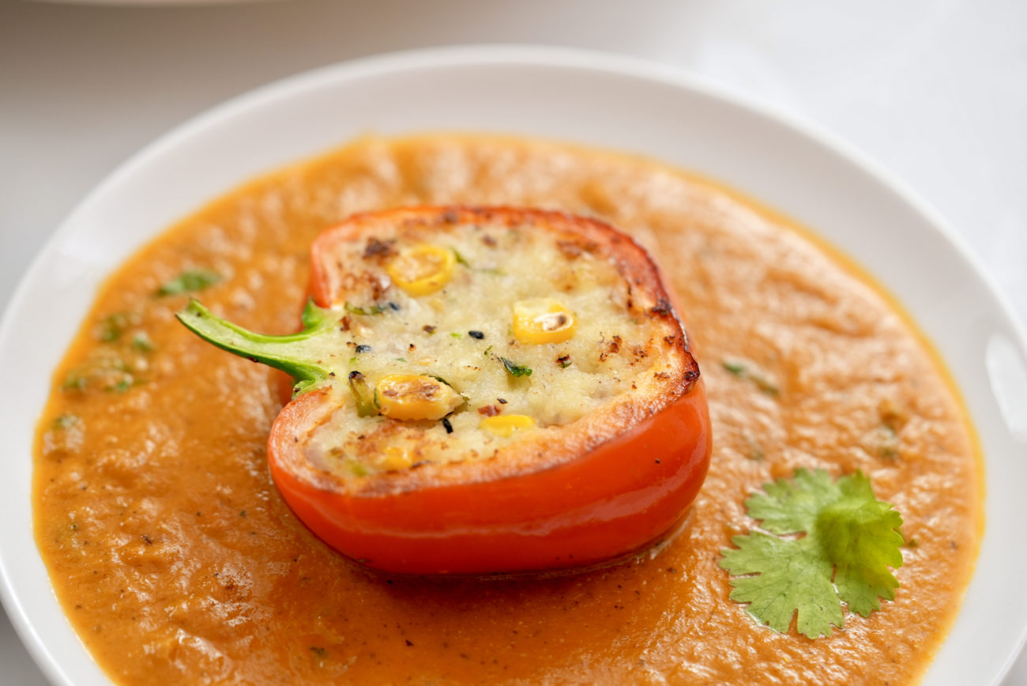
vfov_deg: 15.2
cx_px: 514
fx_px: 2569
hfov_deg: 22.6
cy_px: 343
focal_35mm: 90
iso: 400
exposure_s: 1/100
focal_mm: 90
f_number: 4
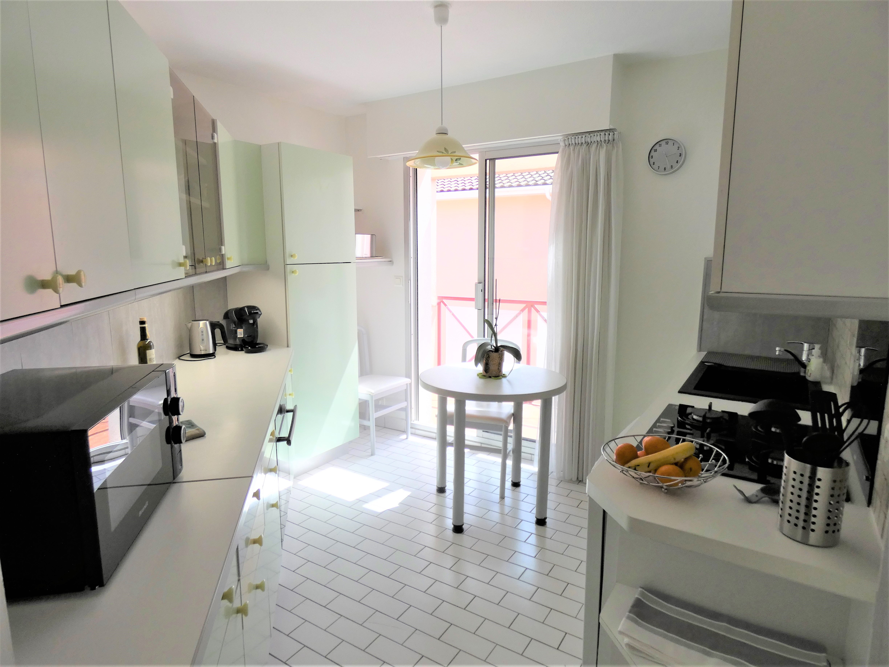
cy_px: 334
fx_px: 514
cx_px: 444
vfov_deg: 66.0
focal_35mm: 20
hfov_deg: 81.7
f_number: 2.8
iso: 80
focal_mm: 3.6
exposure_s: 1/500
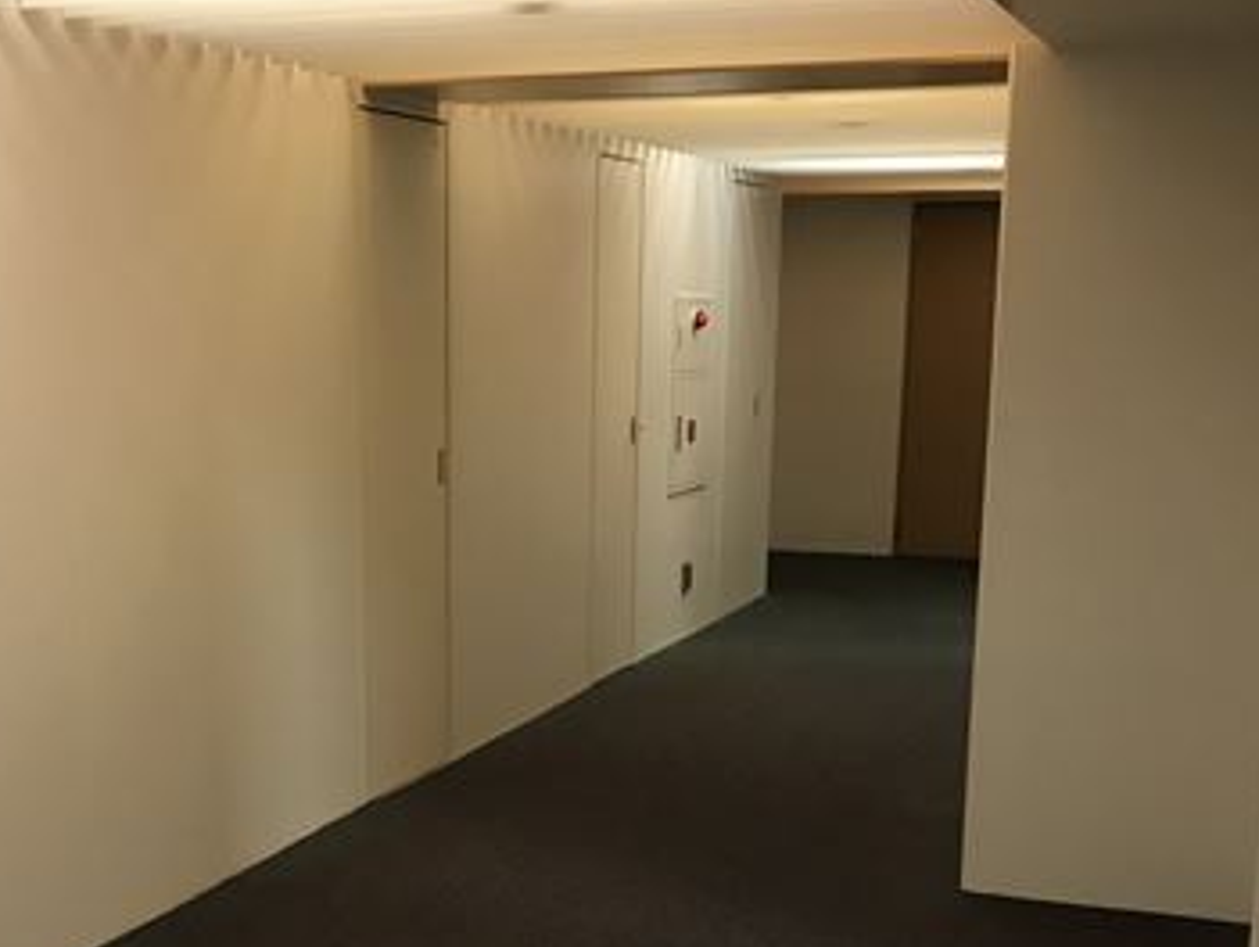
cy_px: 760
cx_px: 524
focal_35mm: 51
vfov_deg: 28.0
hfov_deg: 37.4
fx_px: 1857
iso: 80
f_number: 1.8
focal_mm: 3.99
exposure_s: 1/17
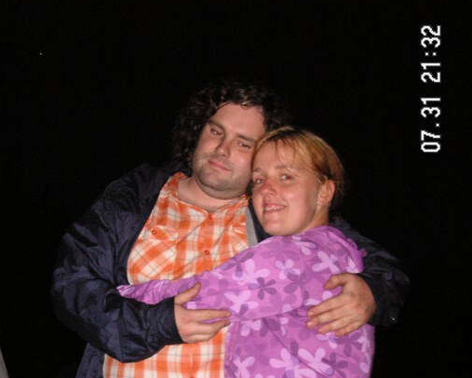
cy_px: 347
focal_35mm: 57
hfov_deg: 33.0
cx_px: 206
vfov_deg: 25.8
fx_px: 797
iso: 160
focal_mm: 6.1
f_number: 2.8
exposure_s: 1/45
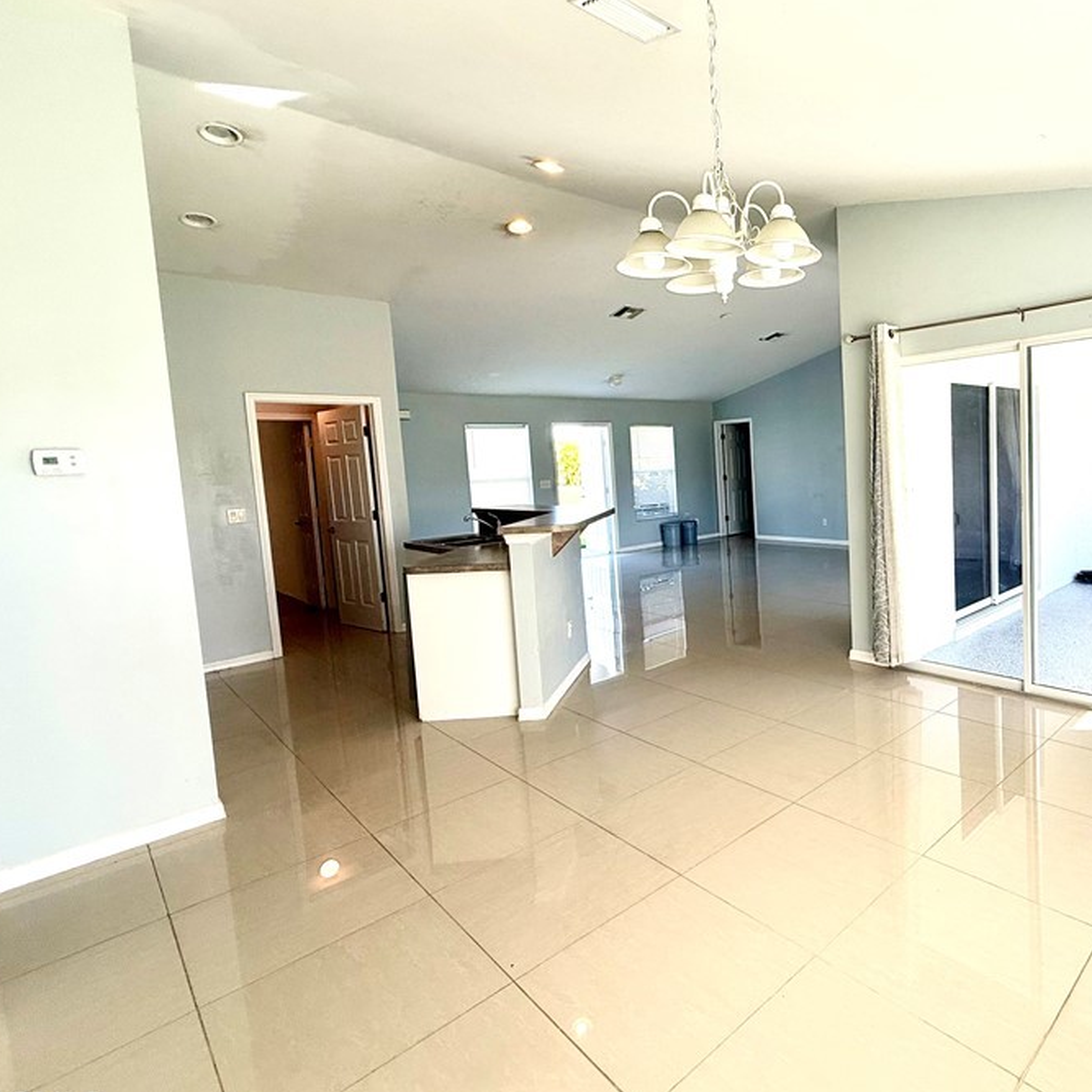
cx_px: 787
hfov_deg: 73.5
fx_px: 678
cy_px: 514
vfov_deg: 77.6
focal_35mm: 19
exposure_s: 1/130
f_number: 2.2
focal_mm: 2.22
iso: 64
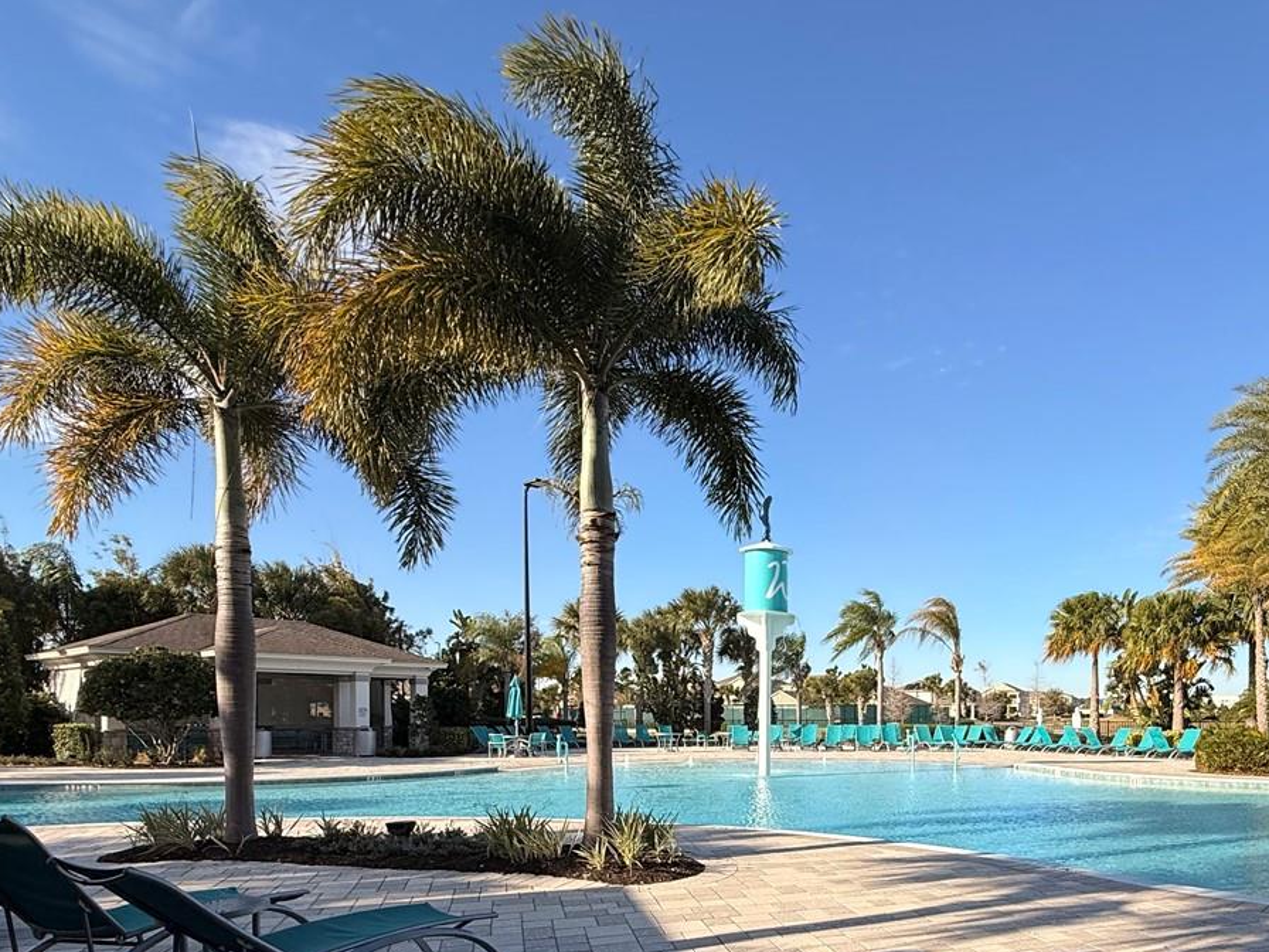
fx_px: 916
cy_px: 734
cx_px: 850
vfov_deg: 52.1
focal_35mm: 25
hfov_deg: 67.4
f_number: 2.2
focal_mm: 2.22
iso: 50
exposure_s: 1/1745
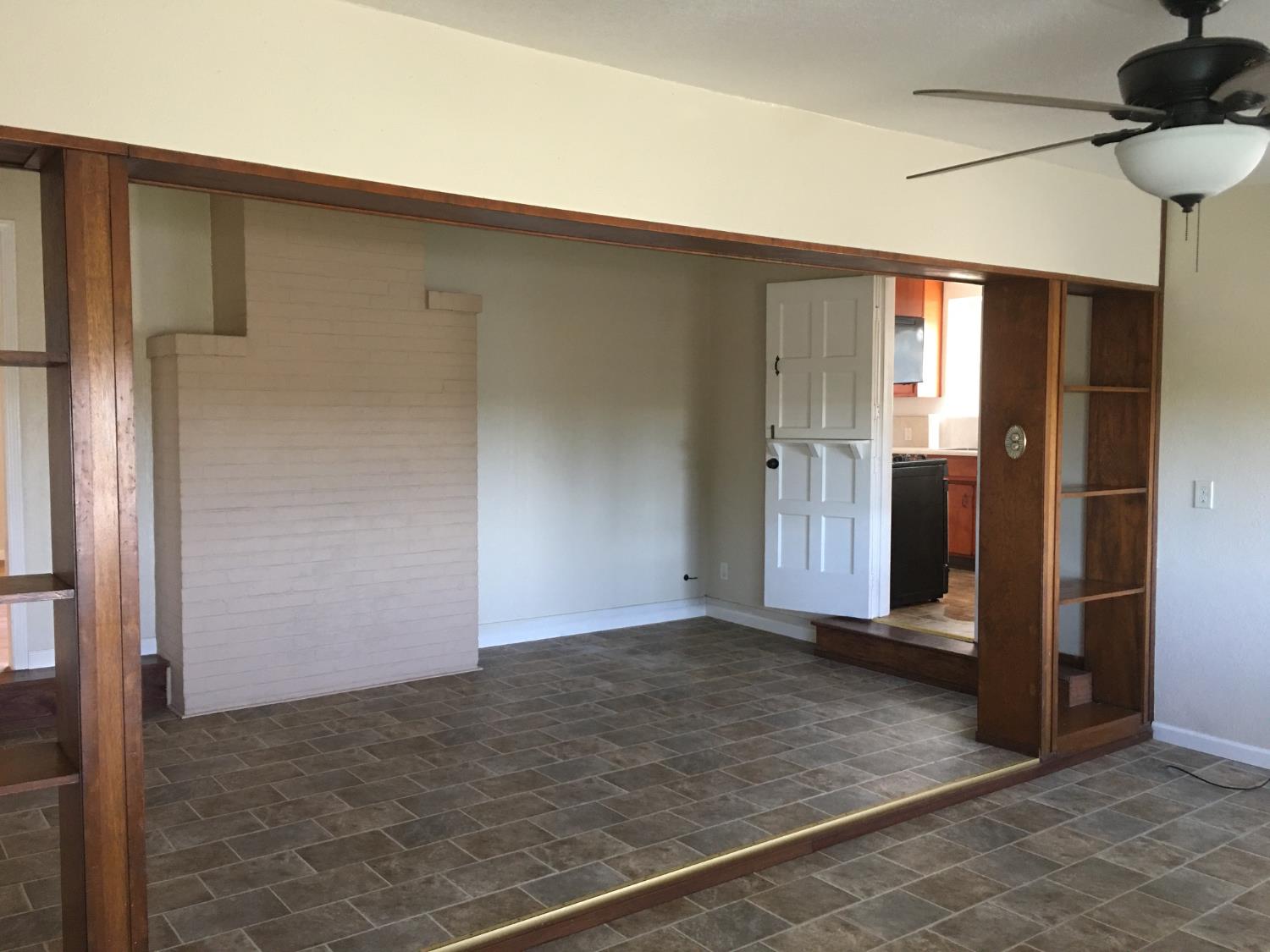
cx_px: 635
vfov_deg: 48.2
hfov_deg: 61.7
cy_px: 476
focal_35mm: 29
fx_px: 1064
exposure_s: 1/15
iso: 80
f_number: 2.2
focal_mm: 4.15
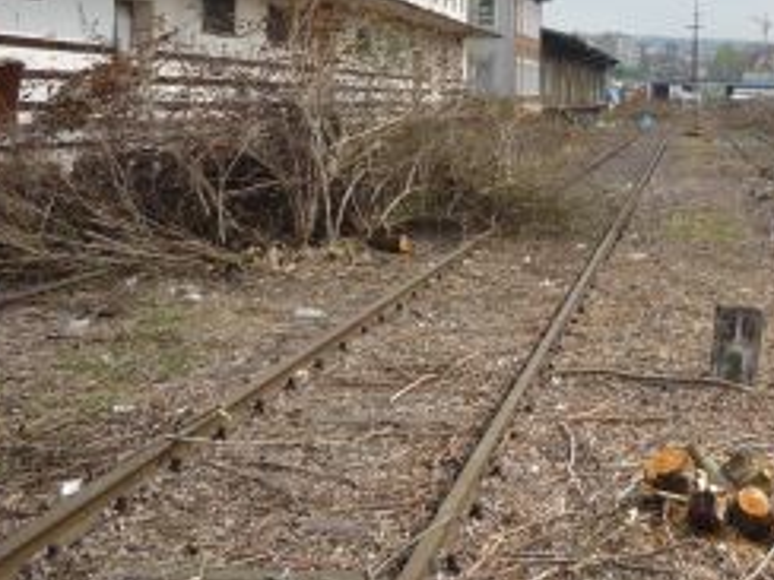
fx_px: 1409
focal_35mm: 63
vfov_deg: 22.9
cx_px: 666
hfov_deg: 29.7
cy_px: 101
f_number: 4.5
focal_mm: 5.2
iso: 100
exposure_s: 1/400
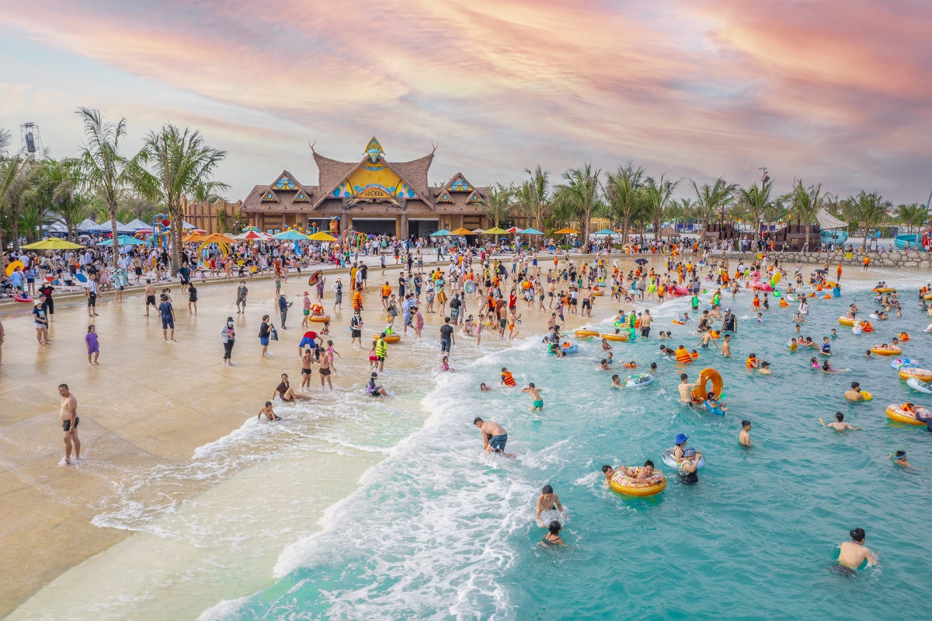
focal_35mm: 28
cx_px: 466
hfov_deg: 65.5
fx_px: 725
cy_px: 310
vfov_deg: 46.4
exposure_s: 1/80
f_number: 7.1
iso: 100
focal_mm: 10.26
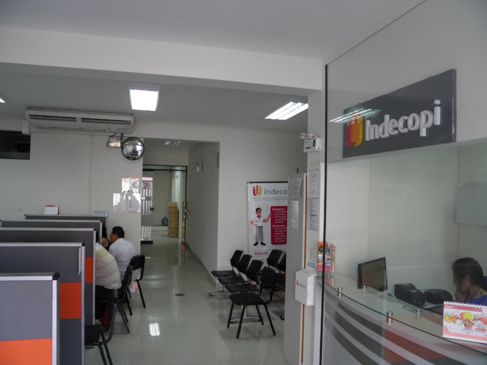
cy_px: 182
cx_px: 244
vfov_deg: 49.7
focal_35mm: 28
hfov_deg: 63.4
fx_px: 394
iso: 100
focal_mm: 4.9
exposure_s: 1/40
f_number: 2.8
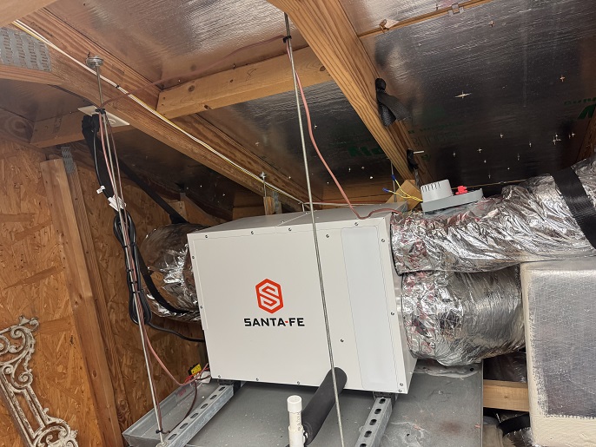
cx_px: 298
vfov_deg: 56.8
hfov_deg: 71.6
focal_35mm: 24
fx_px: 413
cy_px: 224
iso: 200
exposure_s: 1/60
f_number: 1.78
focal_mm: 6.76
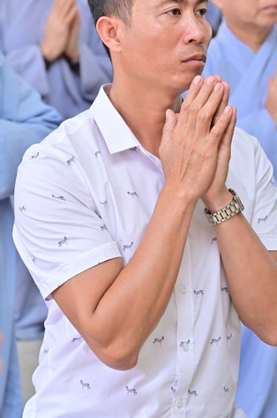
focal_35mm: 165
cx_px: 182
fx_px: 1910
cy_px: 157
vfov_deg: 12.5
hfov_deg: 8.3
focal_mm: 120
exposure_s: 1/125
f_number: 5.6
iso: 1250
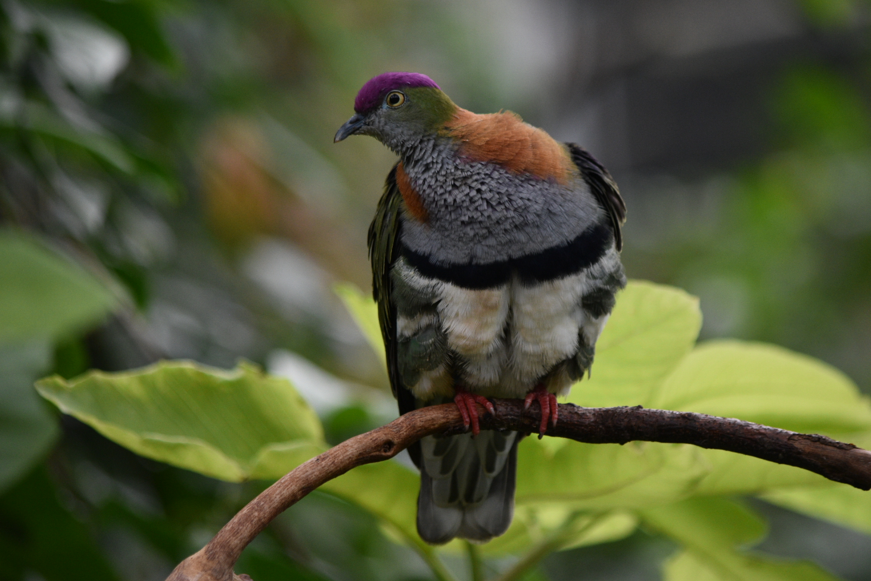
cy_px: 276
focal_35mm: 258
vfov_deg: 5.3
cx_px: 440
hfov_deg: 8.0
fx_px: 6232
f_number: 5
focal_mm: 155
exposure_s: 1/200
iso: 800
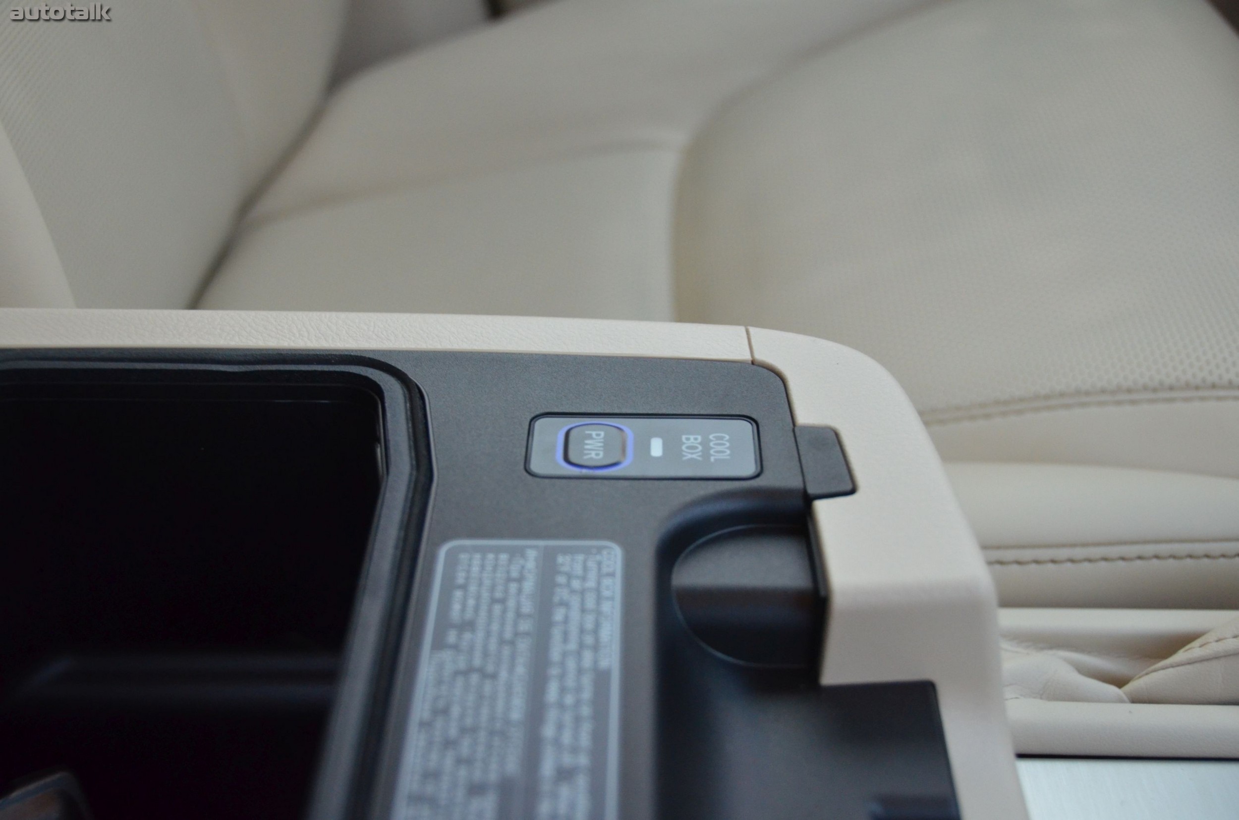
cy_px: 410
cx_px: 620
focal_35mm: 51
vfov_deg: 26.4
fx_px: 1752
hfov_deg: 39.0
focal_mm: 34
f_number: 4.2
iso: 1600
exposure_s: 1/100
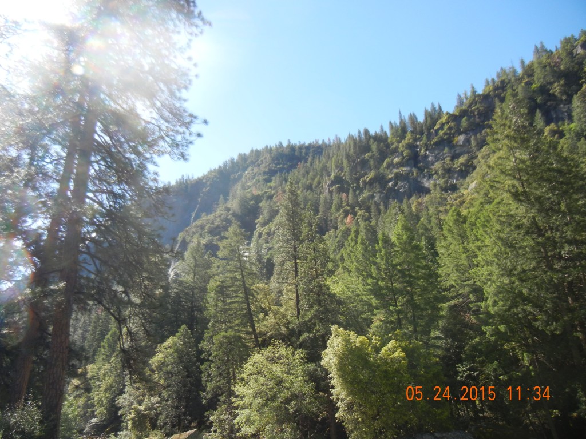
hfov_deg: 60.0
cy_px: 220
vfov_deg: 46.8
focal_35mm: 30
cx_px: 293
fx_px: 508
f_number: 3.5
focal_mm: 5.4
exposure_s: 1/480
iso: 160
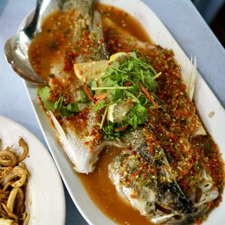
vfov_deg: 37.6
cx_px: 59
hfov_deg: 36.7
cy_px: 112
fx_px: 331
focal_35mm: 45
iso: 2000
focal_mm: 35
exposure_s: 1/320
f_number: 2.8
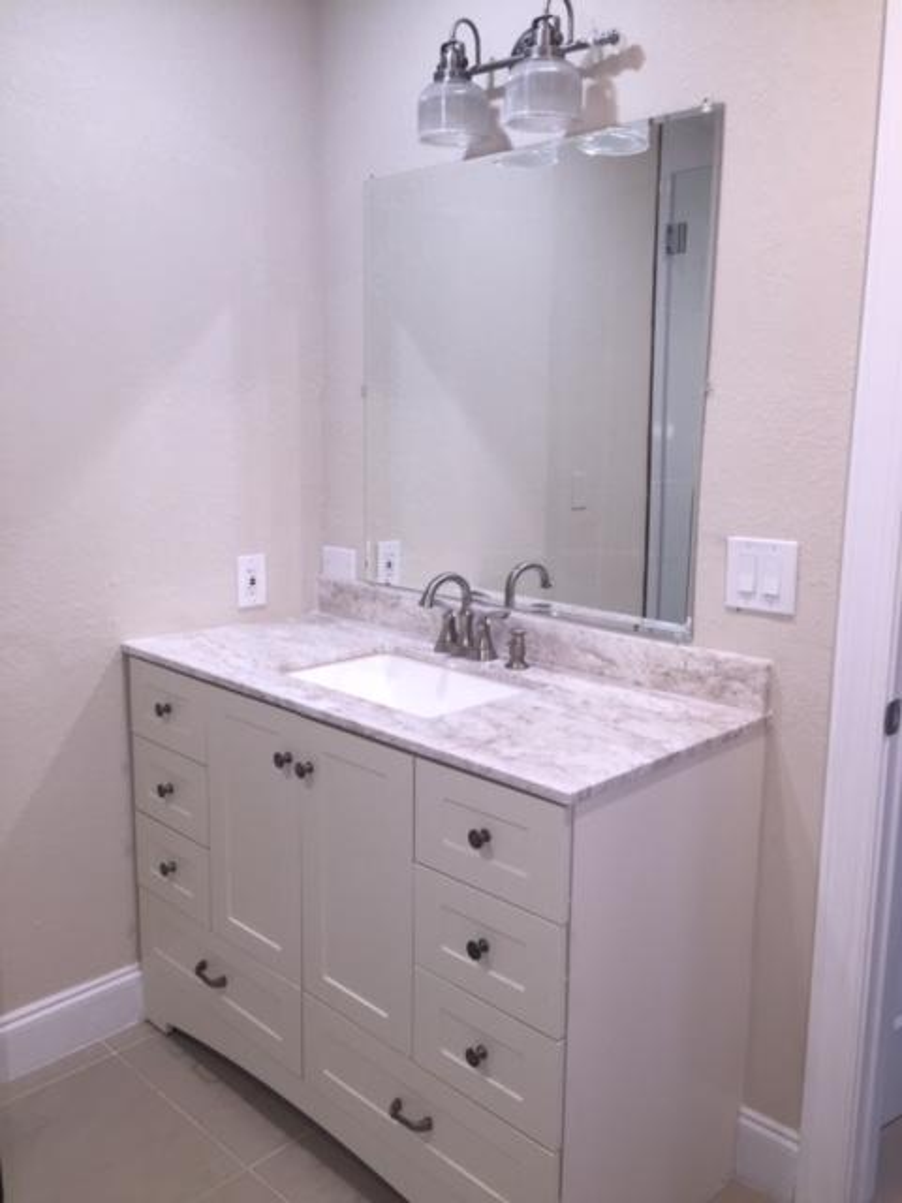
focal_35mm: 29
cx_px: 451
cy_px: 602
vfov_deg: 61.7
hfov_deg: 48.2
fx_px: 1008
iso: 40
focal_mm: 4.15
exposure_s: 1/30
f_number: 2.2
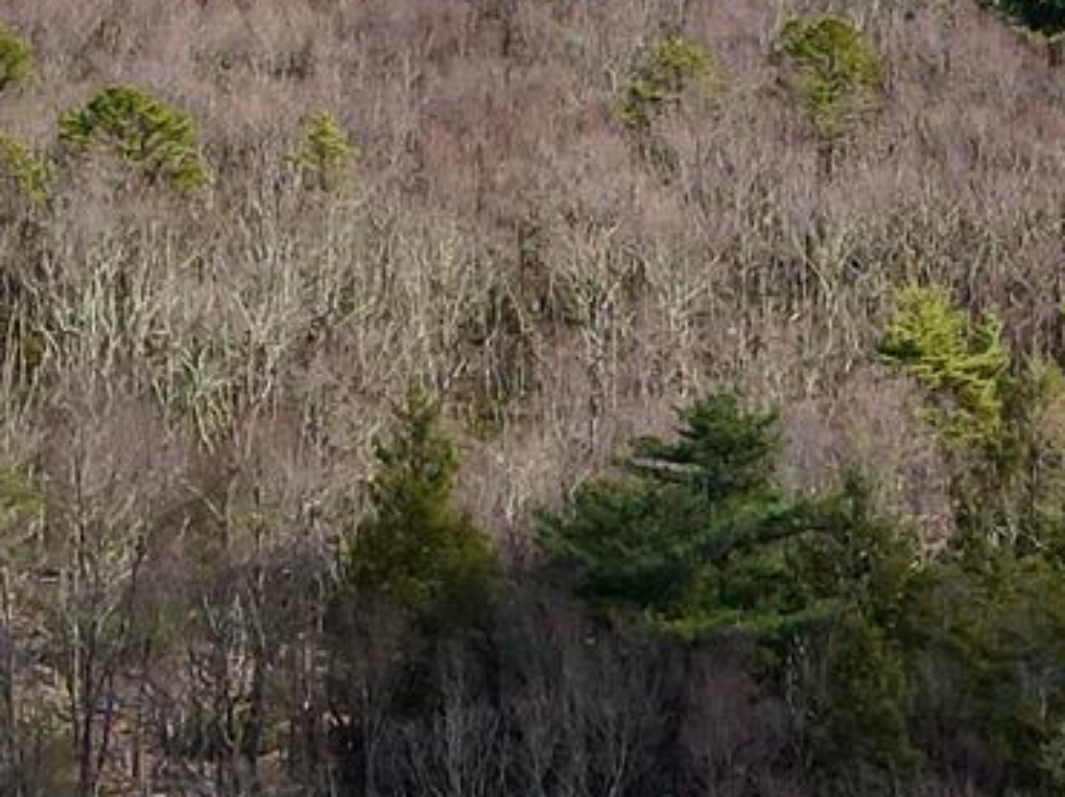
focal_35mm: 133
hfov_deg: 14.4
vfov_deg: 10.7
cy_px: -455
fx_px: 4089
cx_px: 1243
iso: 100
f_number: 2.8
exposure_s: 1/800
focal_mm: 4.5
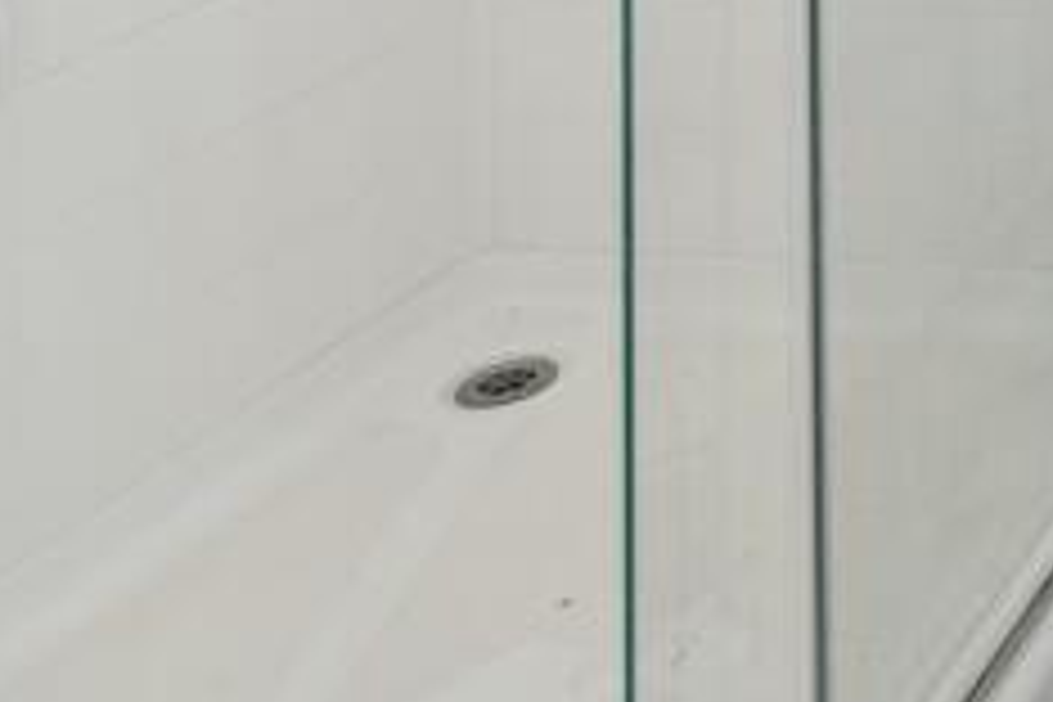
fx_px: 2047
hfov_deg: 21.1
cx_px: 1822
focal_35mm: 70
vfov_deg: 15.0
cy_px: -783
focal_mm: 16
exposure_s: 1/20
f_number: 6.3
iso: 640
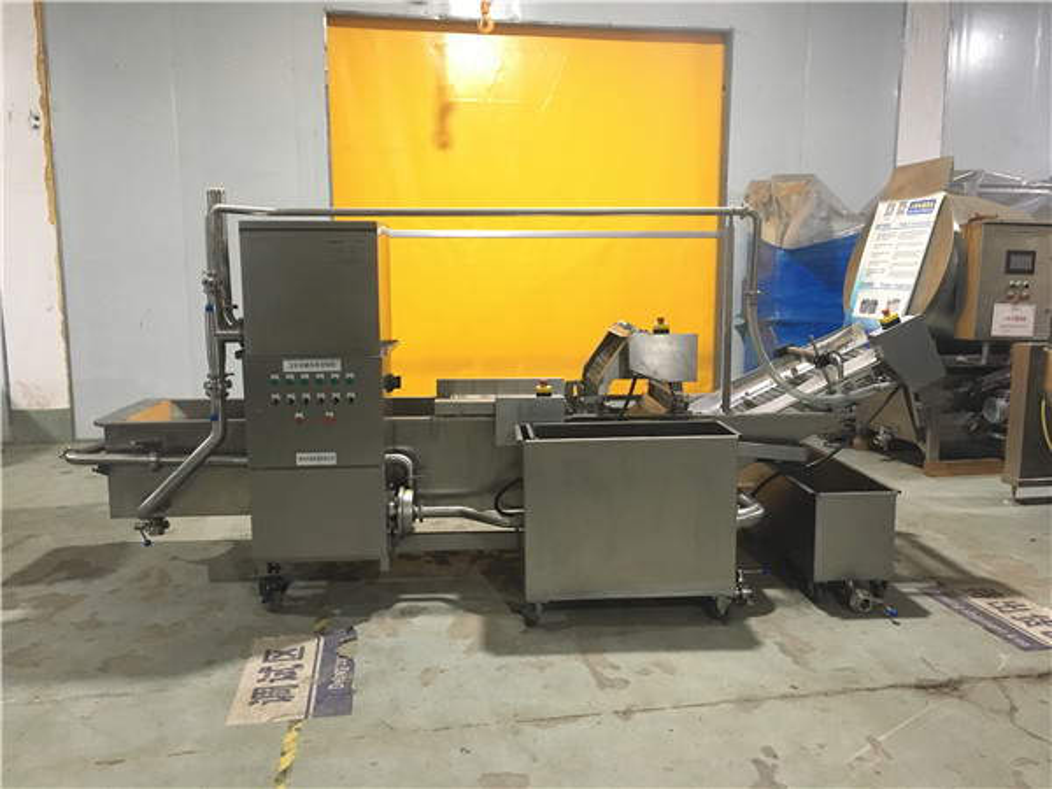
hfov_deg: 61.7
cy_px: 394
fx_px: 881
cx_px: 526
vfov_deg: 48.2
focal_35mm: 29
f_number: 2.2
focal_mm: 4.15
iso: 200
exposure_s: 1/17
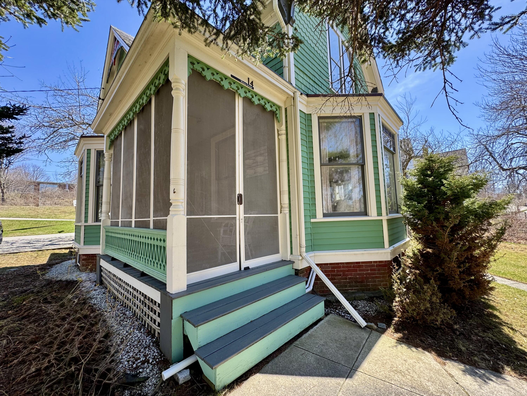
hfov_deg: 102.1
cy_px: 198
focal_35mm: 14
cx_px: 264
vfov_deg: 85.7
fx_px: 213
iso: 40
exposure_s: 1/320
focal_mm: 2.22
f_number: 2.2
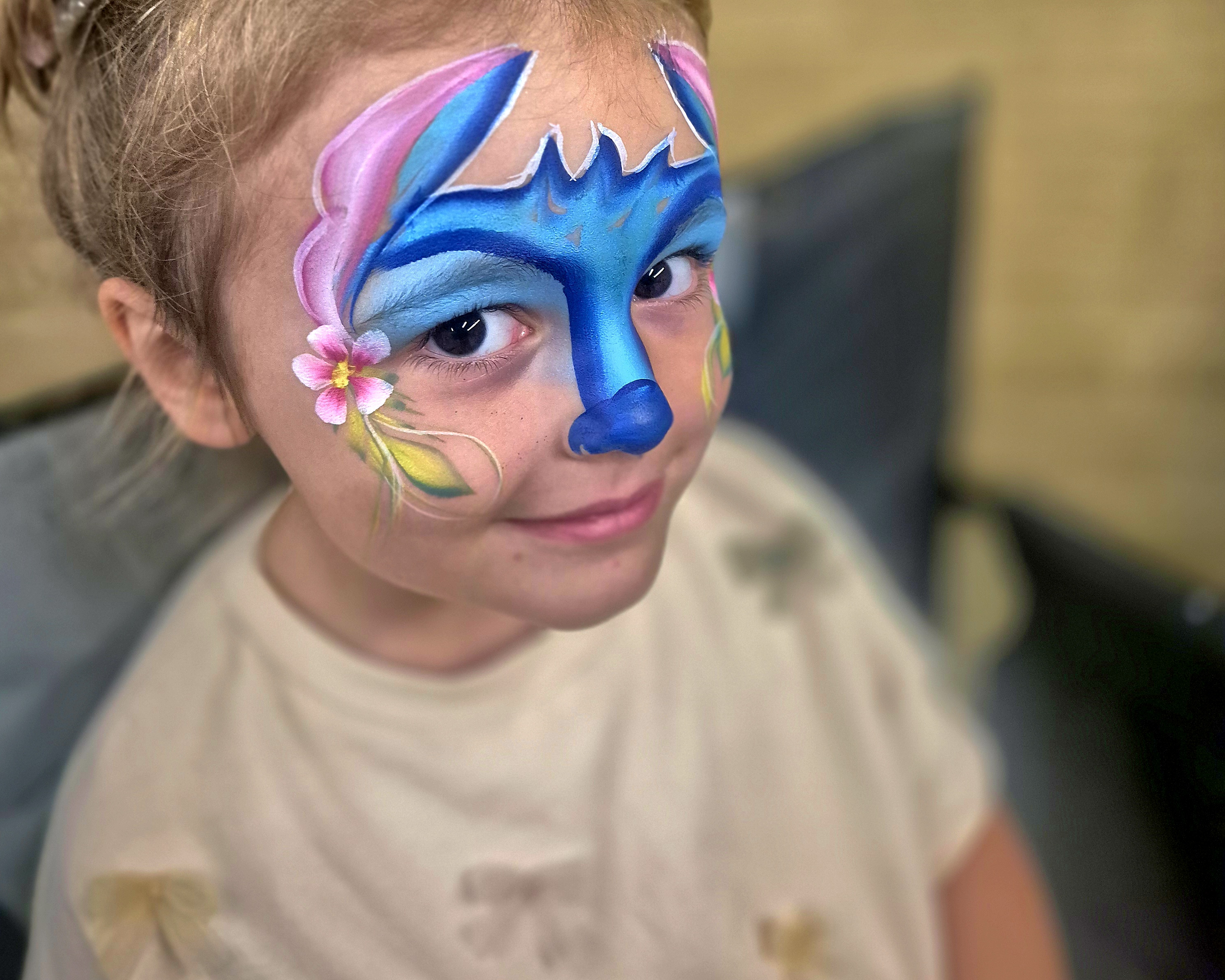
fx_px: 1088
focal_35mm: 30
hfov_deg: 58.8
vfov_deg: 47.1
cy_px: 275
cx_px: 612
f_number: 1.8
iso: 1250
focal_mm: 5.4
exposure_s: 1/100
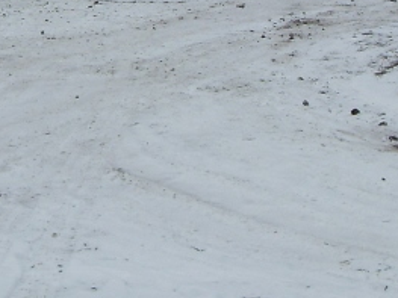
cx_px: 102
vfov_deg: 10.4
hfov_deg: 14.4
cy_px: -154
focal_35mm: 137
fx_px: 1574
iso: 80
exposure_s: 1/180
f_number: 7
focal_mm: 6.3
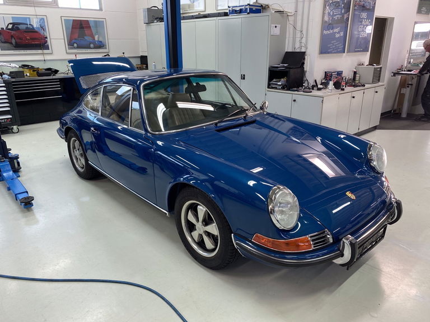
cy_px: 161
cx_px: 215
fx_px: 323
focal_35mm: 26
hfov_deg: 67.3
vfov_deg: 53.1
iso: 80
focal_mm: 4.25
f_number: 1.8
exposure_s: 1/100
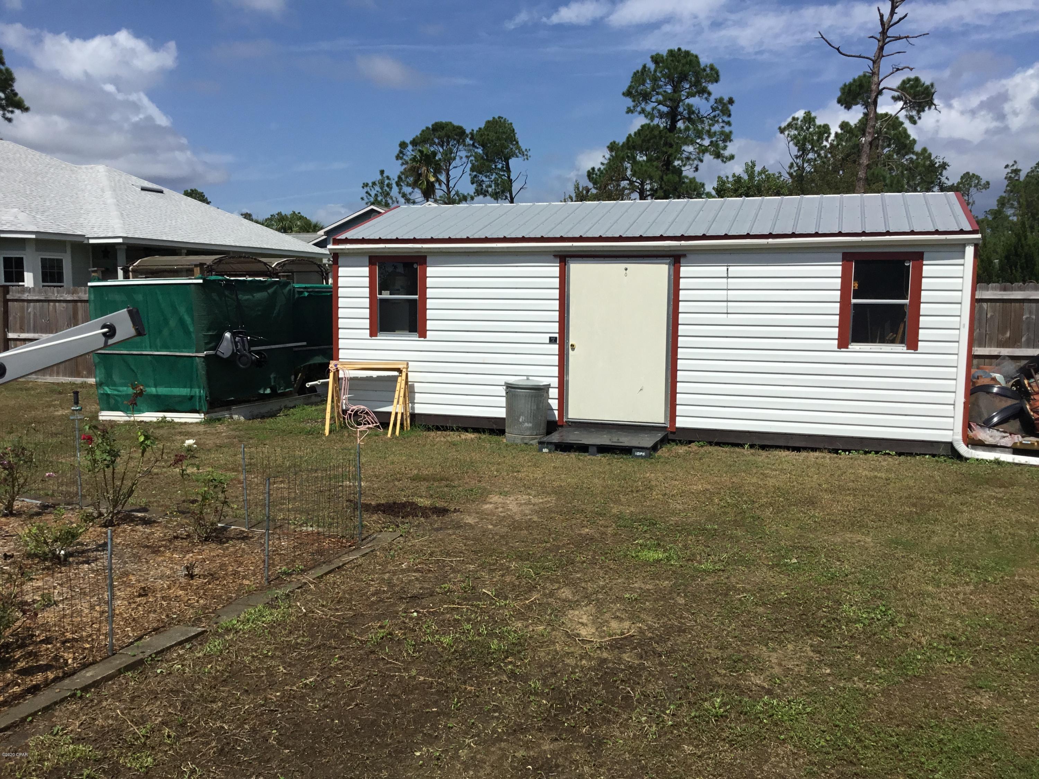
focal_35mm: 31
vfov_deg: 45.4
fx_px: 930
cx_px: 520
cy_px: 390
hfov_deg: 58.4
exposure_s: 1/3401
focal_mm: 3.3
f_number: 2.4
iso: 25
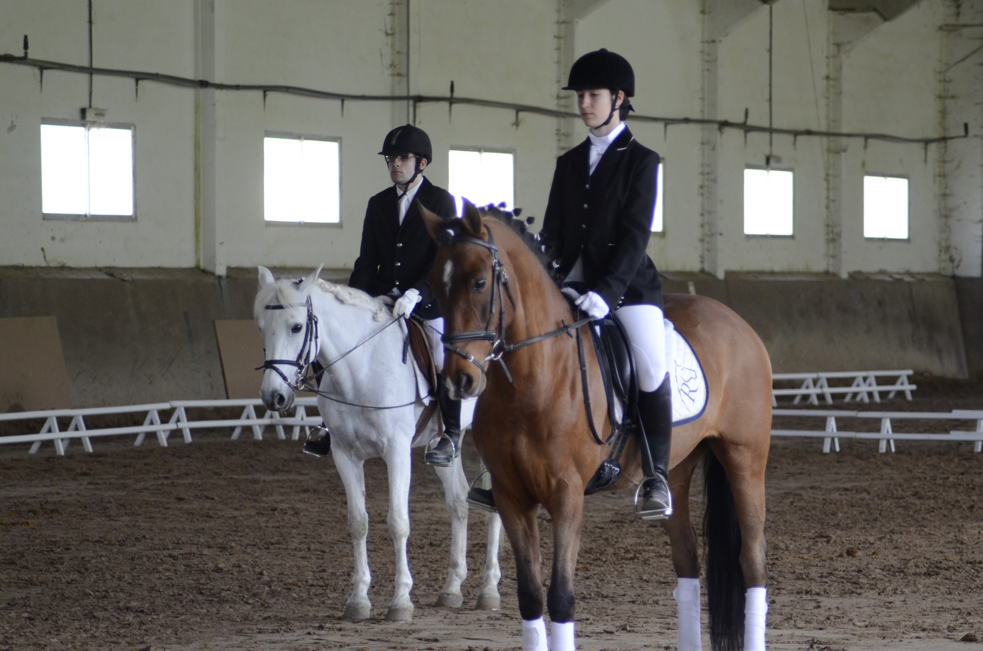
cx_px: 492
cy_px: 326
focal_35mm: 168
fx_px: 4578
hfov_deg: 12.3
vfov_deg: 8.1
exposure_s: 1/250
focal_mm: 112
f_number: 4.2
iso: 1250
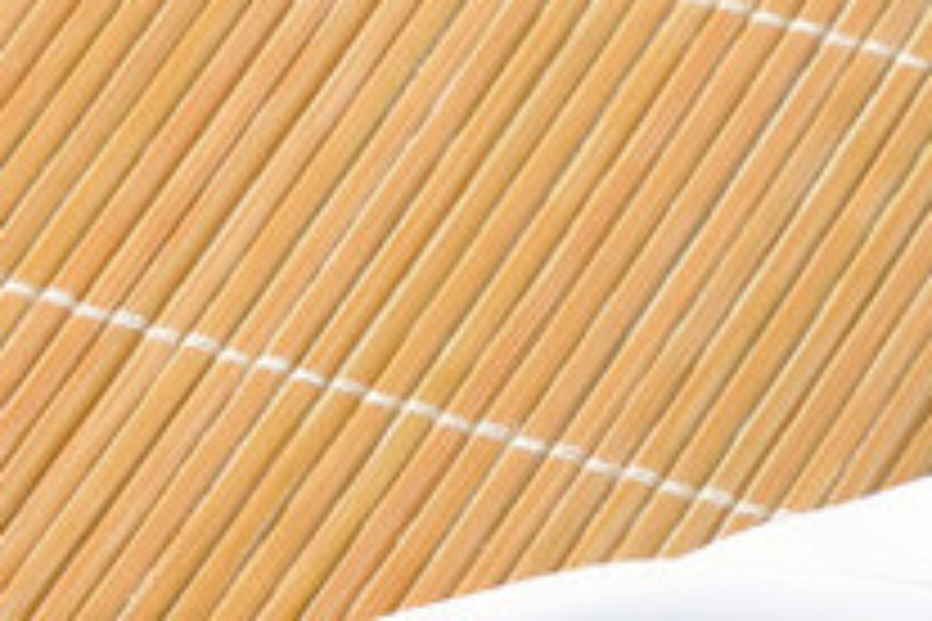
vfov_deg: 3.1
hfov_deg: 4.7
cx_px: 594
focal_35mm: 435
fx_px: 11261
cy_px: 1444
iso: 200
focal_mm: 50
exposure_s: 1/125
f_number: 10
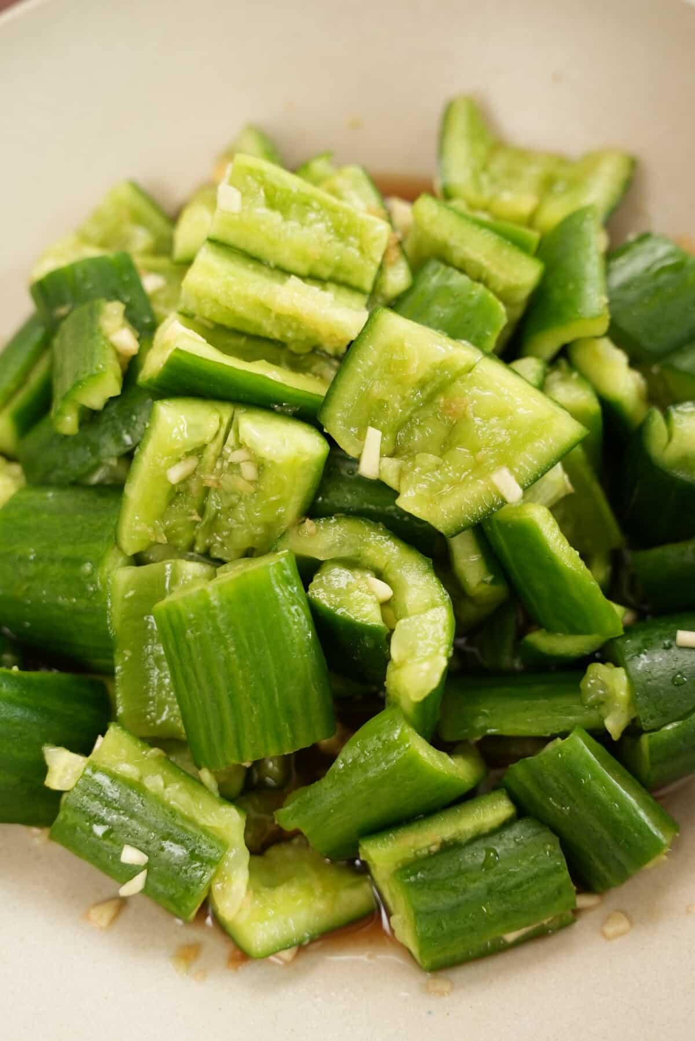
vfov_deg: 43.0
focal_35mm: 46
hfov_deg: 29.5
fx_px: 1322
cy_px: 520
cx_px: 348
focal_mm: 45.7
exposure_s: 1/100
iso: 1600
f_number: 5.6
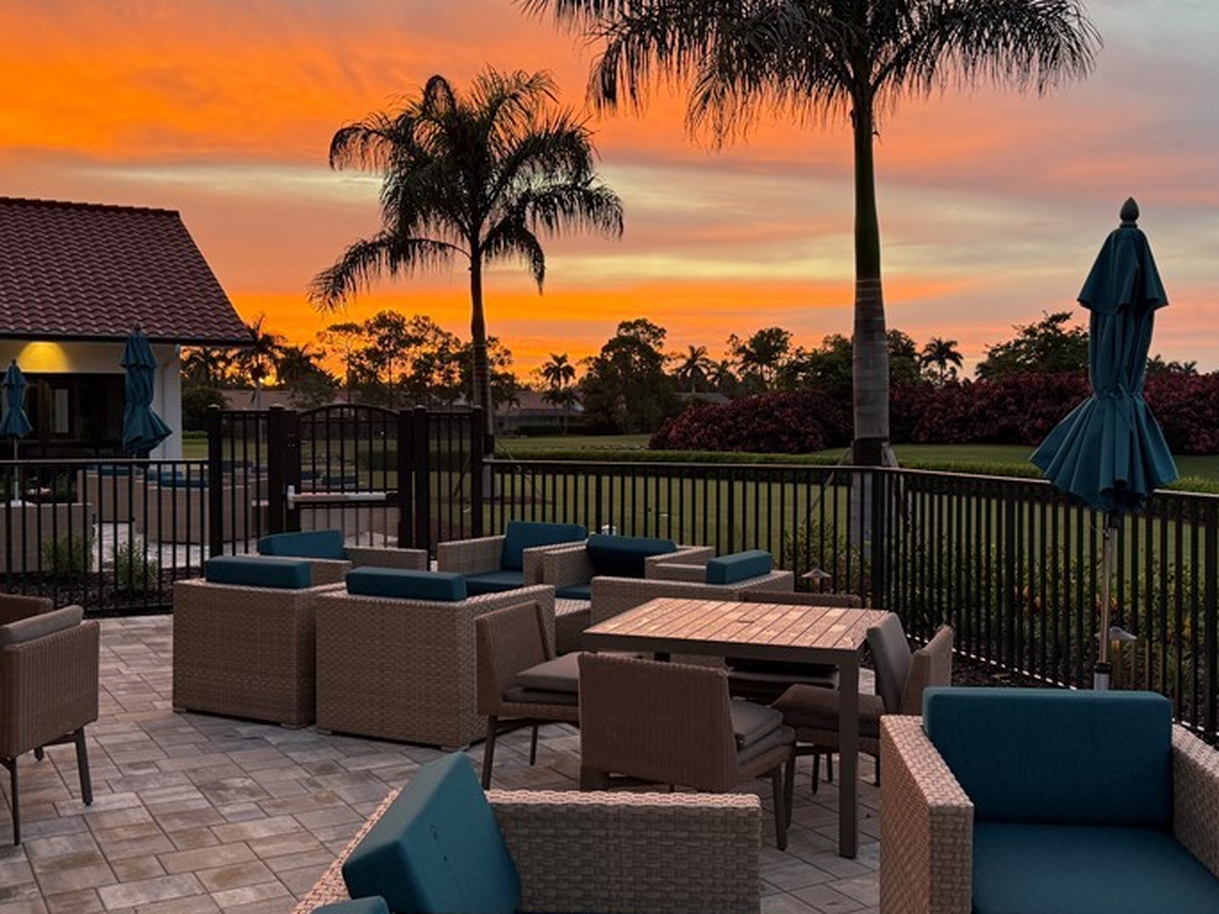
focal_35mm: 36
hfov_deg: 51.3
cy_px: 443
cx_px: 643
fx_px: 1268
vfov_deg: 39.6
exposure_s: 1/120
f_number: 1.78
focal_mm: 6.76
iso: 125
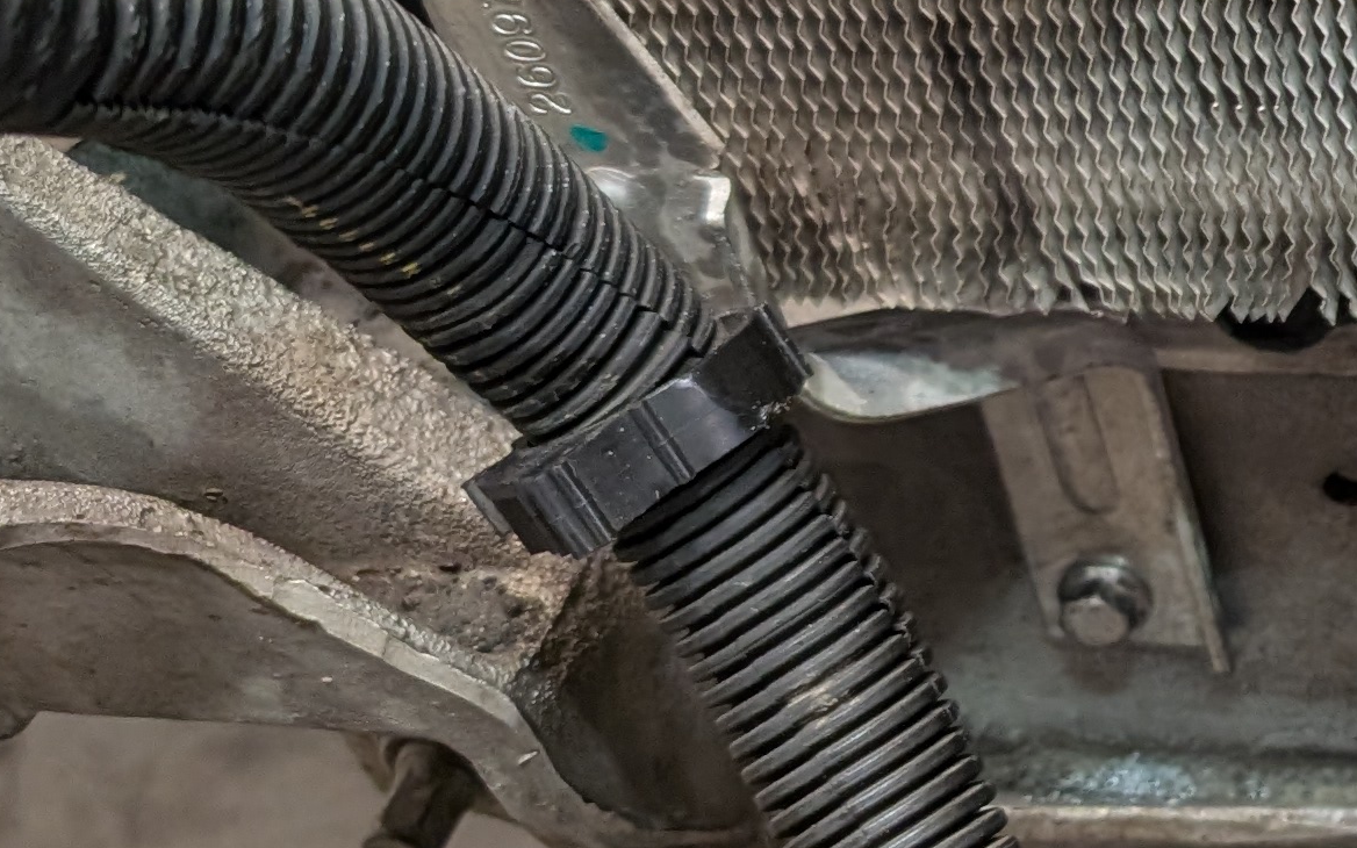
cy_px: 225
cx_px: 2022
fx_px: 3291
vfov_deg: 14.6
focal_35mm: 89
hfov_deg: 20.1
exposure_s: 1/120
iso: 111
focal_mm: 6.9
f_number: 1.68
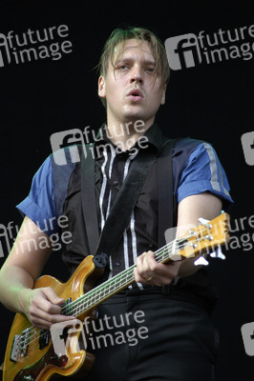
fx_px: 3180
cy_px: 190
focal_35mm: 300
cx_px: 127
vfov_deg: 6.9
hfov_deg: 4.6
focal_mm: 200
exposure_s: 1/200
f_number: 5.6
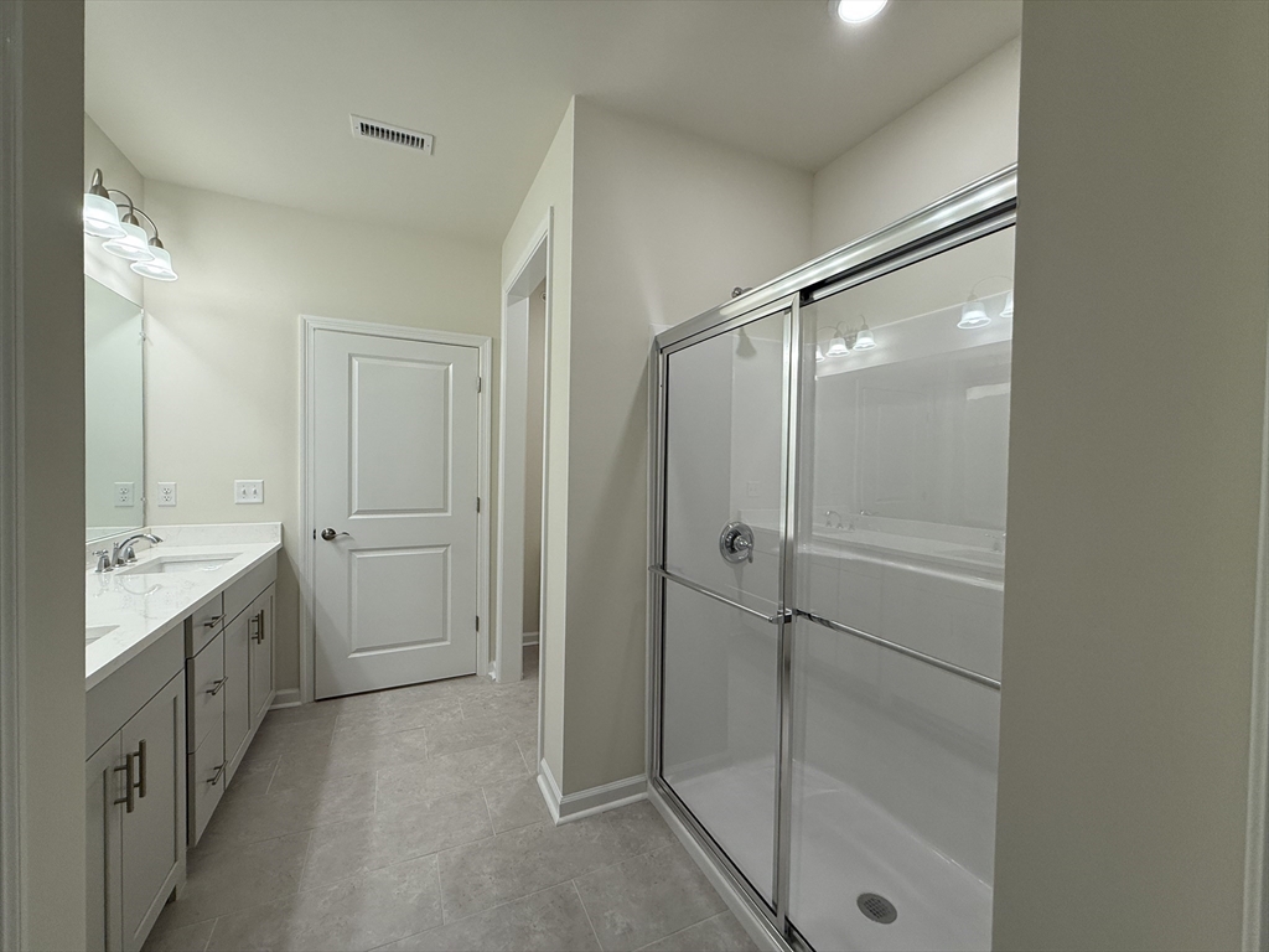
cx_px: 634
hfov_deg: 102.1
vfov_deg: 85.7
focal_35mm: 14
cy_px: 476
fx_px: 513
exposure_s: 1/120
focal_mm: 2.22
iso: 125
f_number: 2.2
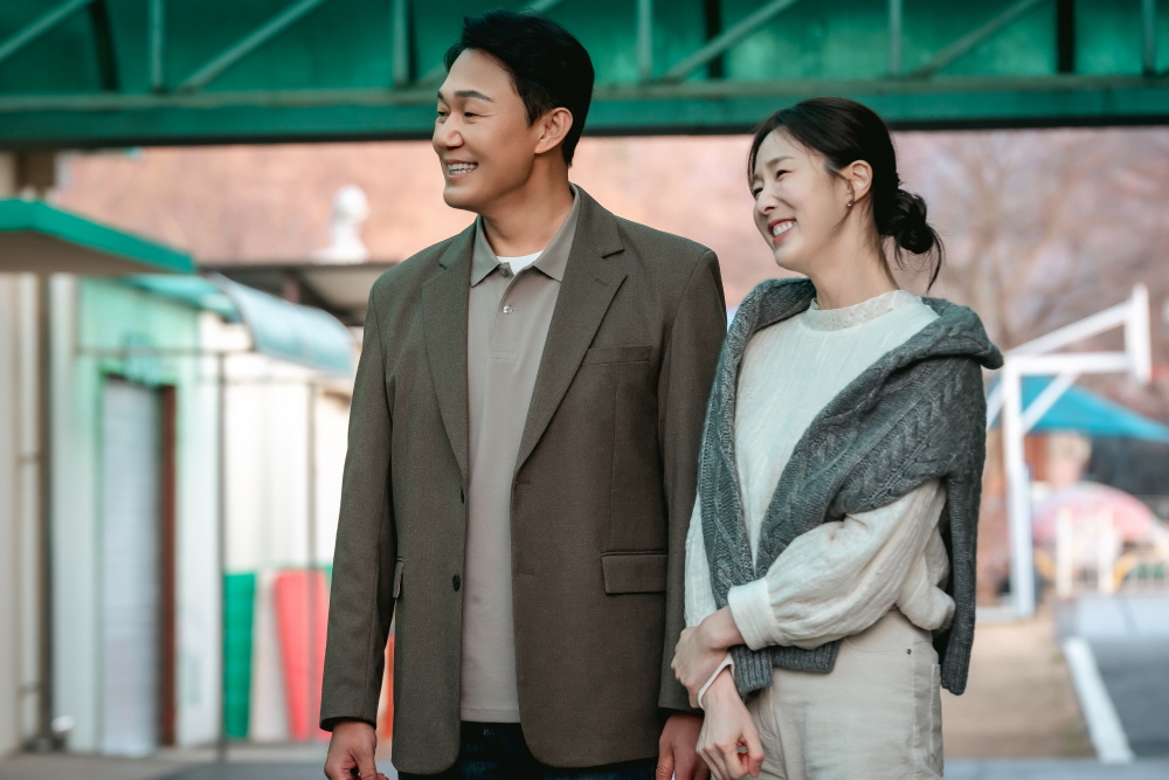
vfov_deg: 13.3
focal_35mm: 103
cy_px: 390
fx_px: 3345
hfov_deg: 19.8
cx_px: 584
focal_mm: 103
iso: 500
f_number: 4
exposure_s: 1/160
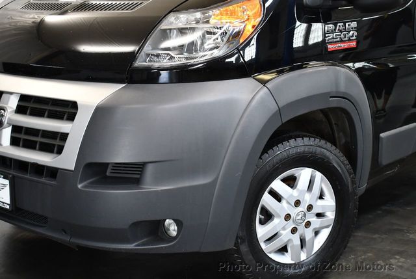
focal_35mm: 60
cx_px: 208
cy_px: 140
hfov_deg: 33.3
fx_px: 694
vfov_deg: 22.7
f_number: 4.2
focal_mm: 30
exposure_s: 1/125
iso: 1000
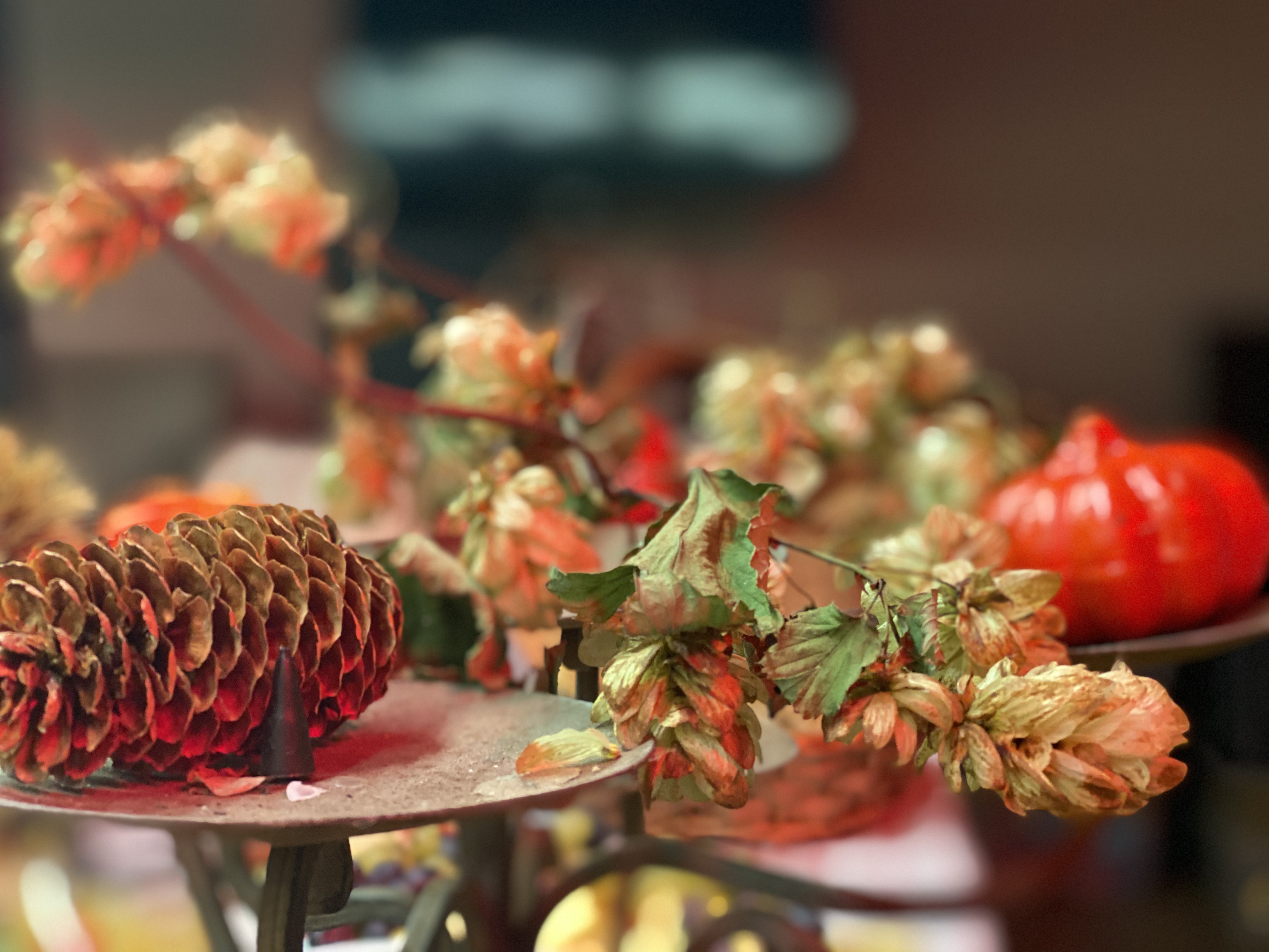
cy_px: 476
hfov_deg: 36.8
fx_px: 1906
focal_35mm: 52
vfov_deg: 28.0
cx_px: 634
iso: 320
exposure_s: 1/25
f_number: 2
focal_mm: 6
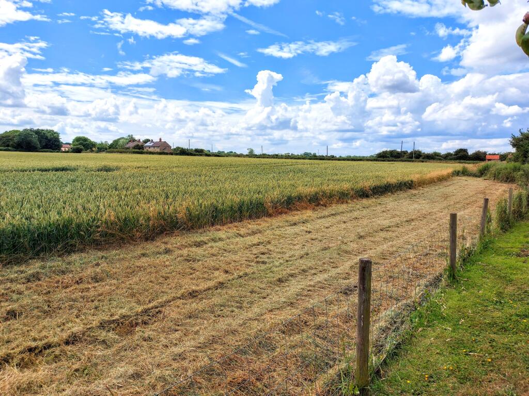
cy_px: 198
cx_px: 264
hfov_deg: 71.6
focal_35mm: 24
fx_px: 367
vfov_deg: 56.8
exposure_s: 1/1381
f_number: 1.8
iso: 32
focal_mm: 5.23
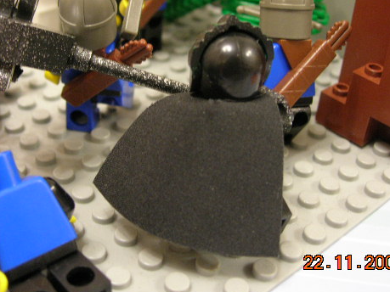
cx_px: 169
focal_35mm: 53
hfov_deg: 36.1
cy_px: 101
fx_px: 597
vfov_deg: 27.4
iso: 135
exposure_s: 1/3.8
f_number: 2.8
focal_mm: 7.8
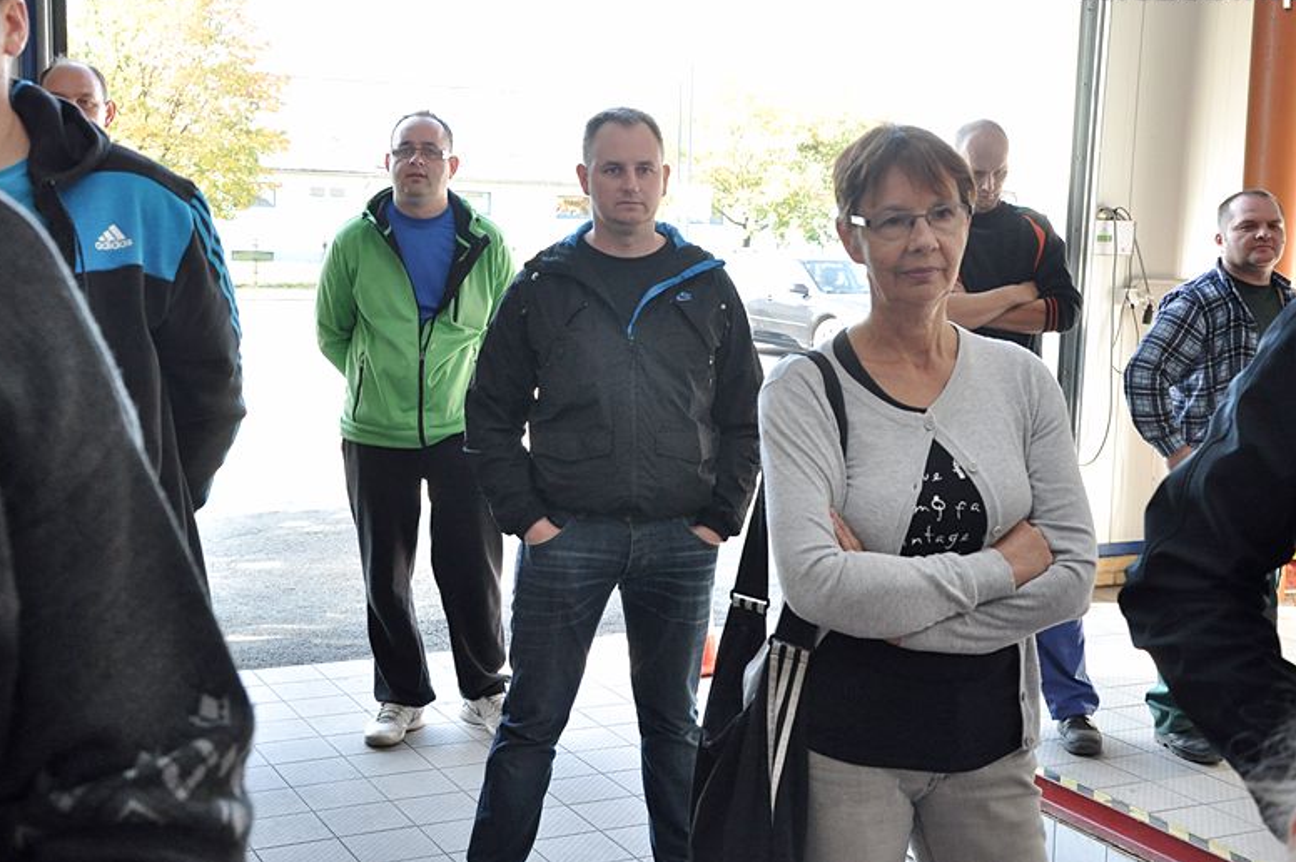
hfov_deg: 42.8
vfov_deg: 29.2
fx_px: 1655
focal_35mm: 46
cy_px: 397
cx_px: 645
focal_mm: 28
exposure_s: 1/200
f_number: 5.6
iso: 1250
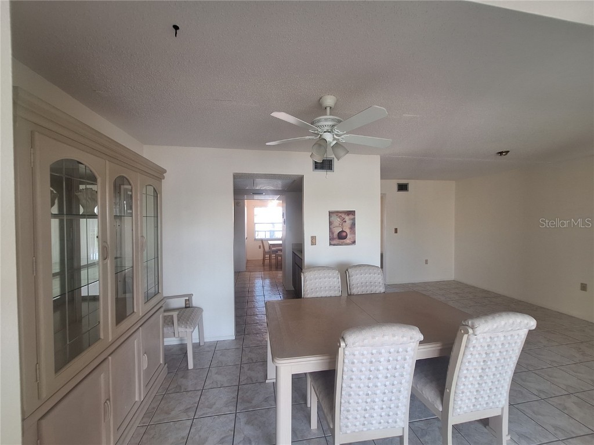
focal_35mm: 13
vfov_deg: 89.9
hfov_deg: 106.2
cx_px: 297
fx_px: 223
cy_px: 222
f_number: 2.2
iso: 80
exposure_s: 1/40
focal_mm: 1.74
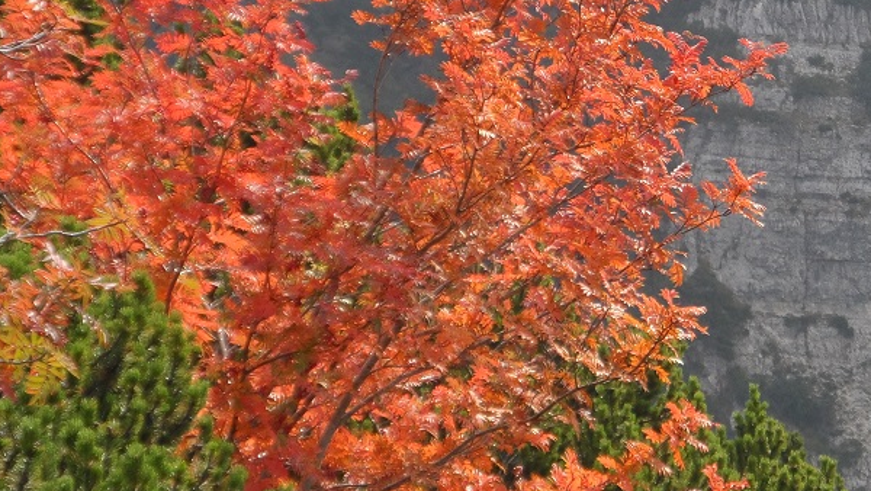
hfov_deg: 6.7
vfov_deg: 3.8
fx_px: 7462
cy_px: 139
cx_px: 656
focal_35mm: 323
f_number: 4.5
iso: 80
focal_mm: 28.9
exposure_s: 1/250
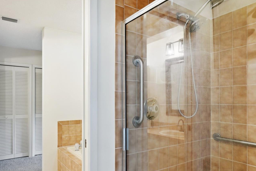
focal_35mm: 24
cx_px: 112
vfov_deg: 52.9
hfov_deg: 73.5
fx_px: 171
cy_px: 99
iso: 800
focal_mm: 19
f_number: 8
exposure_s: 1/13
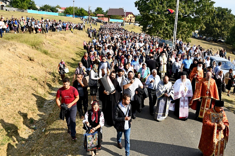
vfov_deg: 53.1
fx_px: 157
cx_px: 118
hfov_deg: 73.7
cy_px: 78
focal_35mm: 24
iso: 1000
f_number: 5
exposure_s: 1/6400
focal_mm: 16
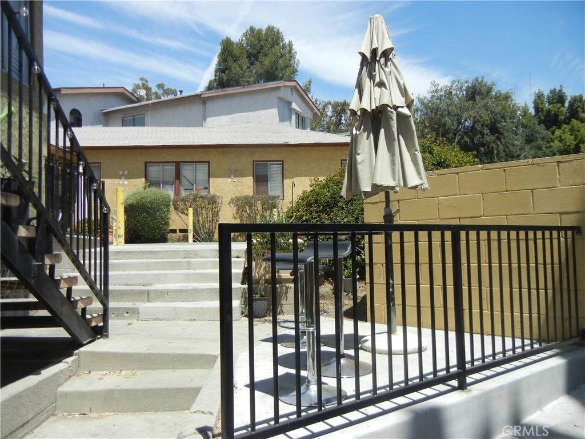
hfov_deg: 60.0
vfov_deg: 46.8
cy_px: 220
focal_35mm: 30
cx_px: 292
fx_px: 507
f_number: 7
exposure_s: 1/408
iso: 160
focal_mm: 5.4
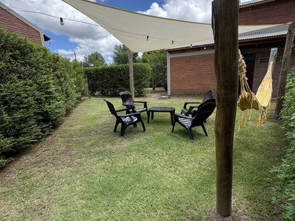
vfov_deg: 85.7
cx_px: 148
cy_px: 110
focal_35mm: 14
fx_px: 119
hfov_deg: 102.1
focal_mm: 2.22
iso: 64
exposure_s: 1/932
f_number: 2.2
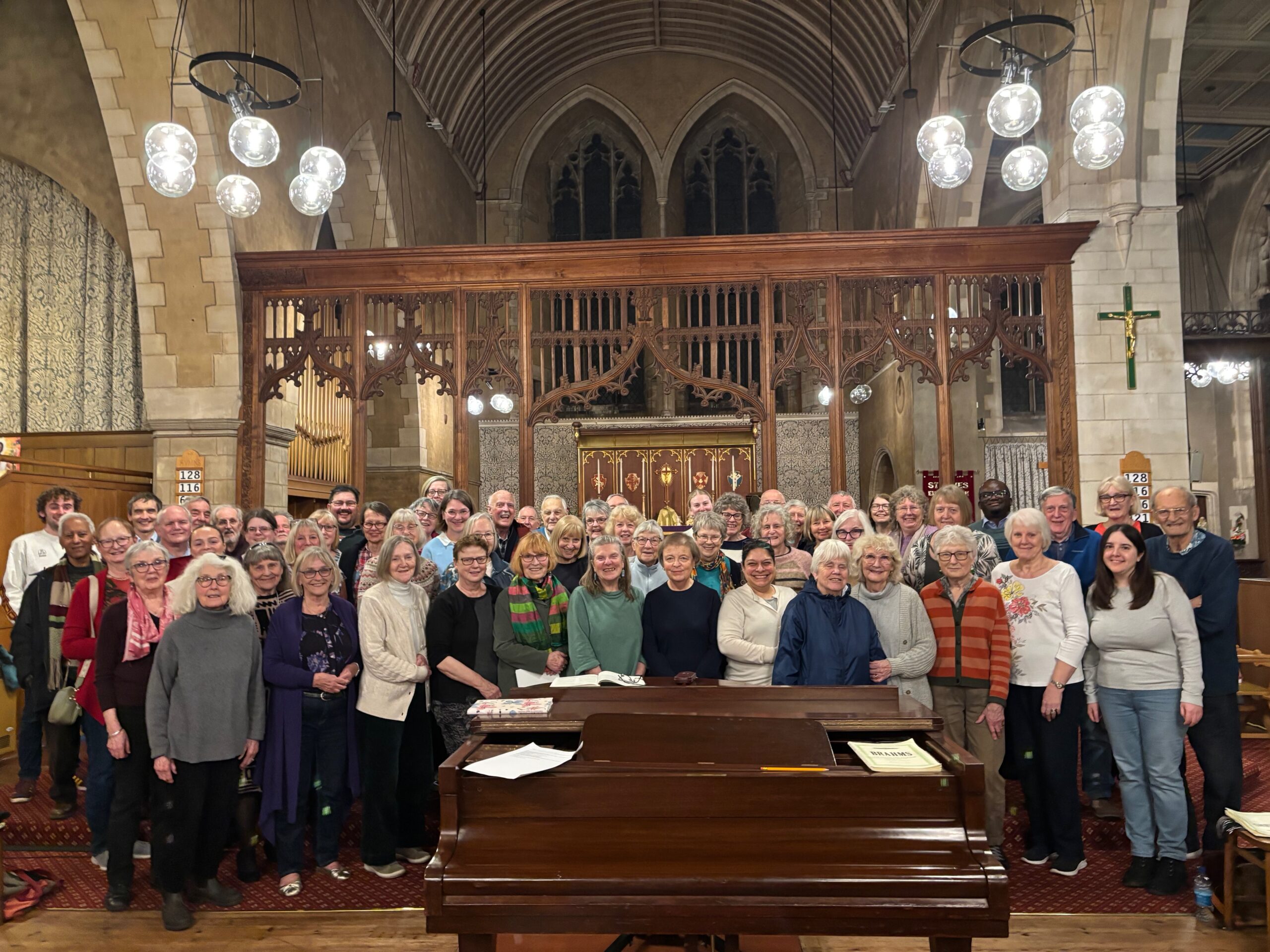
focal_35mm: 26
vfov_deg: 53.1
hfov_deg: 67.3
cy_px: 476
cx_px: 635
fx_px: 954
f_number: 1.6
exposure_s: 1/33
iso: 500
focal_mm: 5.96
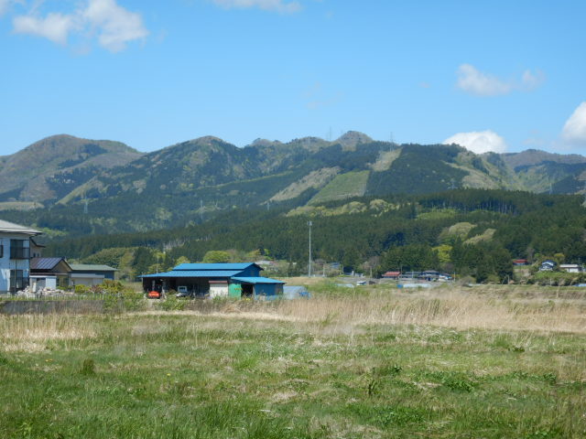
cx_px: 293
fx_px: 1320
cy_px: 220
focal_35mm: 78
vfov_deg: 18.9
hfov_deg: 25.0
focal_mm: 14.1
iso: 125
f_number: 4.6
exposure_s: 1/640
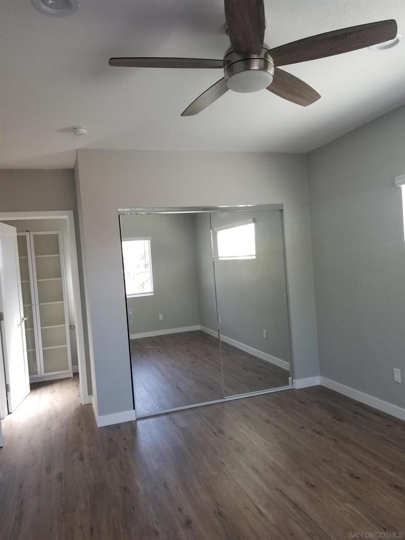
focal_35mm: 26
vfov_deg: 67.3
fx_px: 406
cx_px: 202
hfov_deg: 53.1
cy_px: 270
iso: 80
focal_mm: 4.3
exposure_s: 1/60
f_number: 1.7
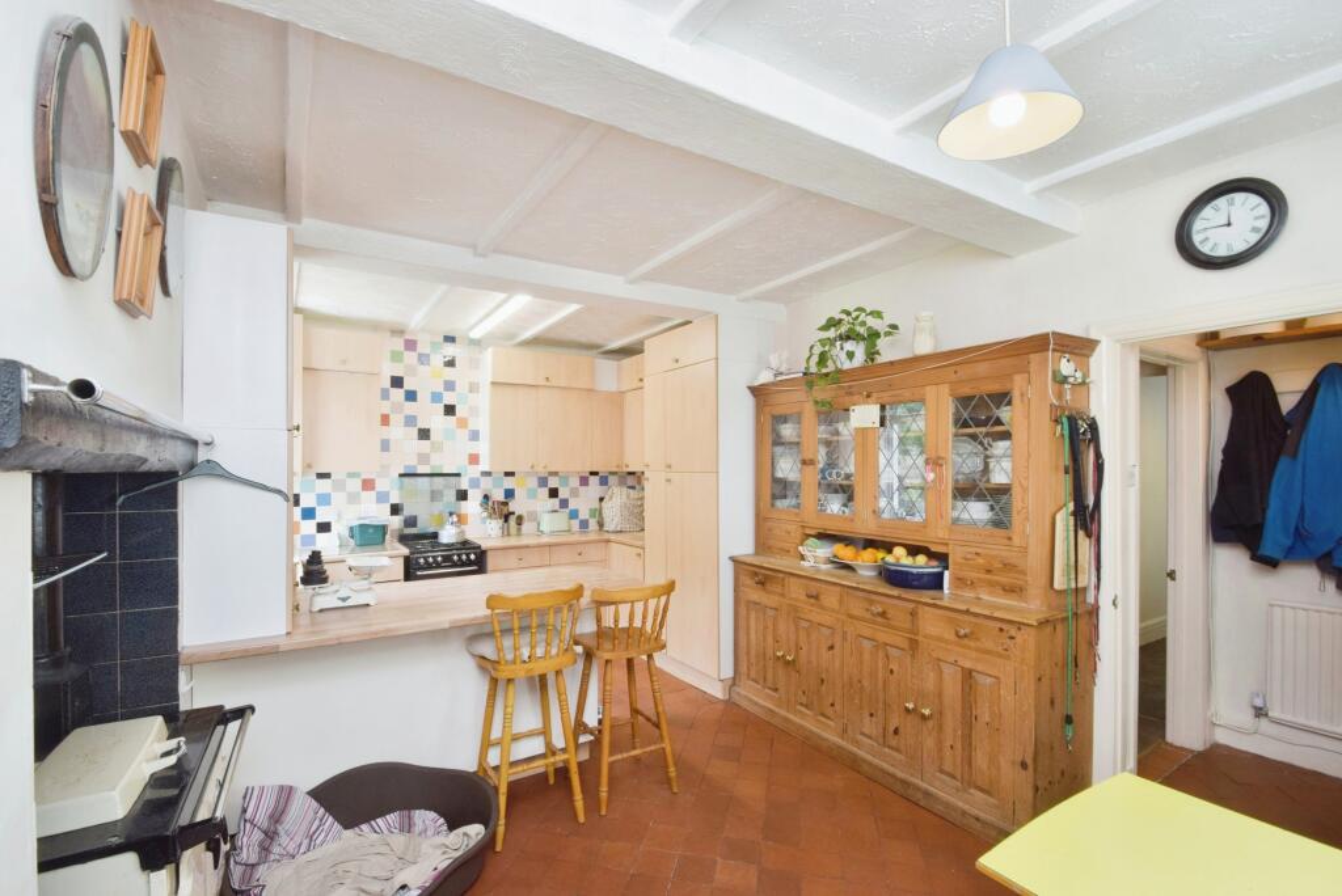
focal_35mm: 15
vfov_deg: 77.4
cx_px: 671
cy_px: 448
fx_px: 559
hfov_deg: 100.4
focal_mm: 10
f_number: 9
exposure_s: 1/15
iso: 200
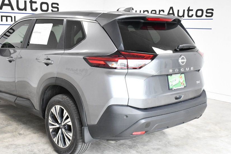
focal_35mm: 45
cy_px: 83
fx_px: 289
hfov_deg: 43.3
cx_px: 89
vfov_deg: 29.9
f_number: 8
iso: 2500
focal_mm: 24
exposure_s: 1/250
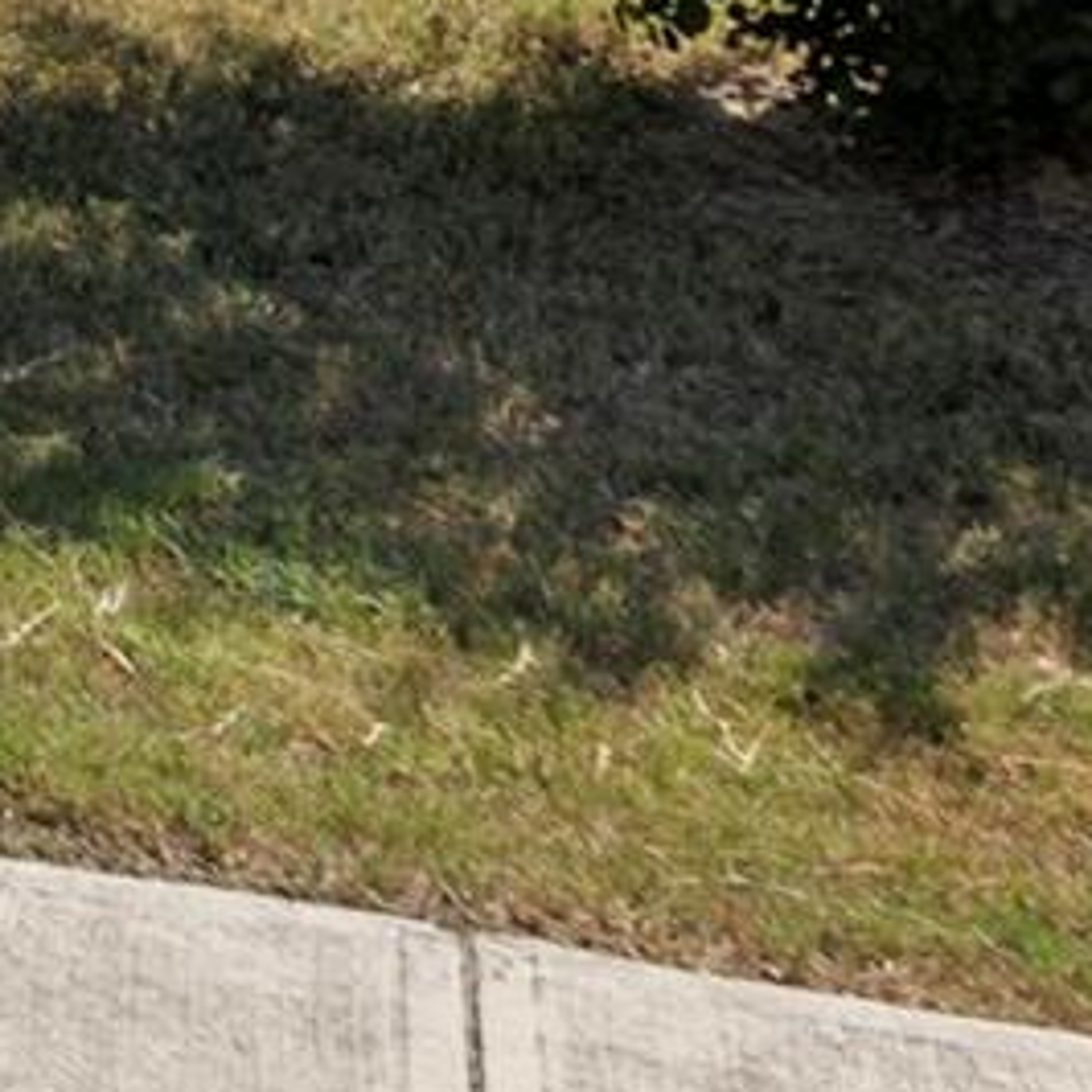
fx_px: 5139
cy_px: -1468
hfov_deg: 9.1
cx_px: -2443
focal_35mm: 144
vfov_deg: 10.5
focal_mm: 22
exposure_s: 1/800
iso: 250
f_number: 8
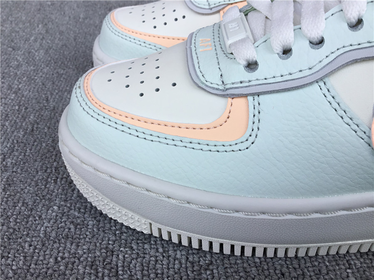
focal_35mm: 31
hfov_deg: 58.4
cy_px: 140
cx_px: 187
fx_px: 335
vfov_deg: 45.4
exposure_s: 1/612
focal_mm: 3.3
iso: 25
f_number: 2.4
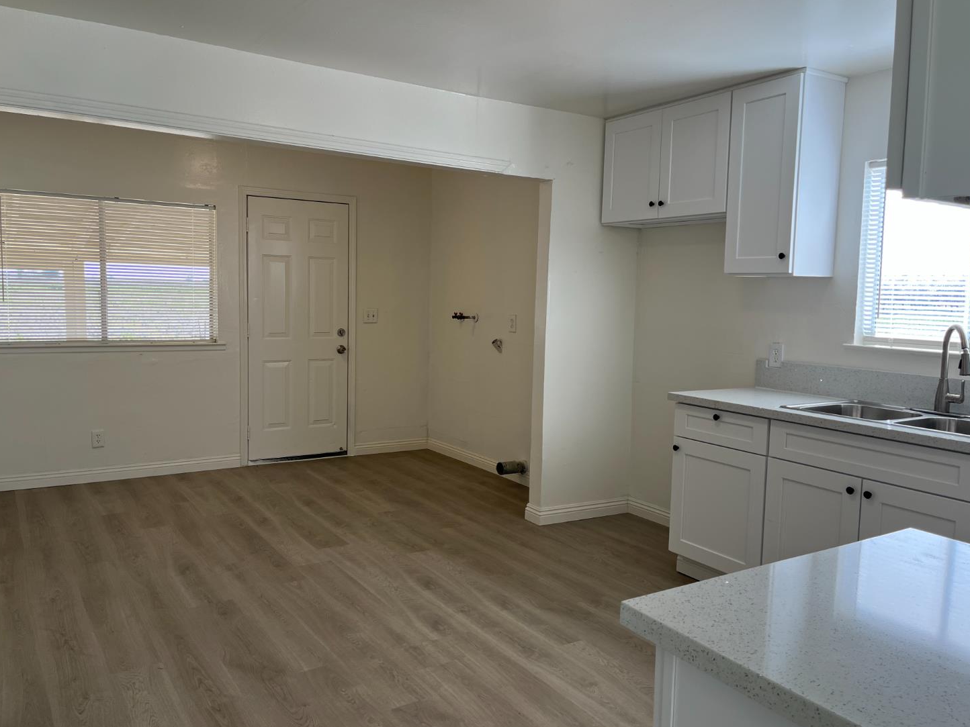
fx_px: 757
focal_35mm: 27
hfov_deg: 65.3
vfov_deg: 51.4
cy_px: 363
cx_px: 474
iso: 50
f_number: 1.6
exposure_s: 1/196
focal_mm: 5.1
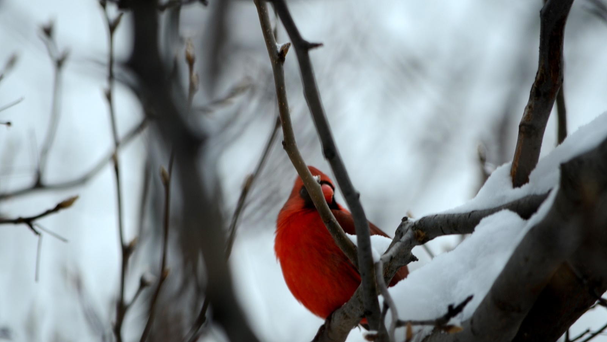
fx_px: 7581
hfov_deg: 4.6
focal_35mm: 471
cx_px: 304
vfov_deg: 2.6
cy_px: 171
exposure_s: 1/250
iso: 125
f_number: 5.6
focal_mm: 300
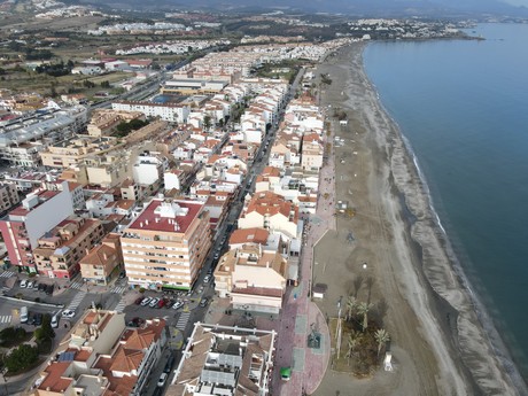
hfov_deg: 71.6
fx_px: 366
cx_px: 264
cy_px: 198
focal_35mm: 24
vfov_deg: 56.8
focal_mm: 4.5
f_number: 2.8
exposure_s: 1/500
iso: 110
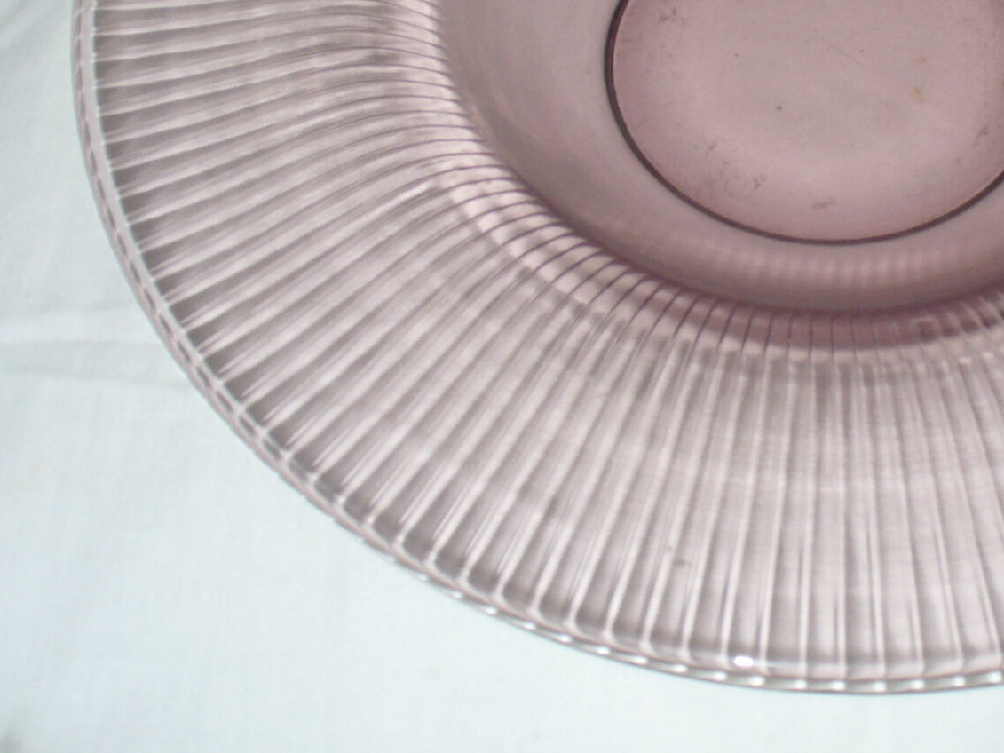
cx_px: 843
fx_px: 1943
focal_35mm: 67
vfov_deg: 21.4
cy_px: 74
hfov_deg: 28.2
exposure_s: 1/30
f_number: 2.8
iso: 100
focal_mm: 6.1
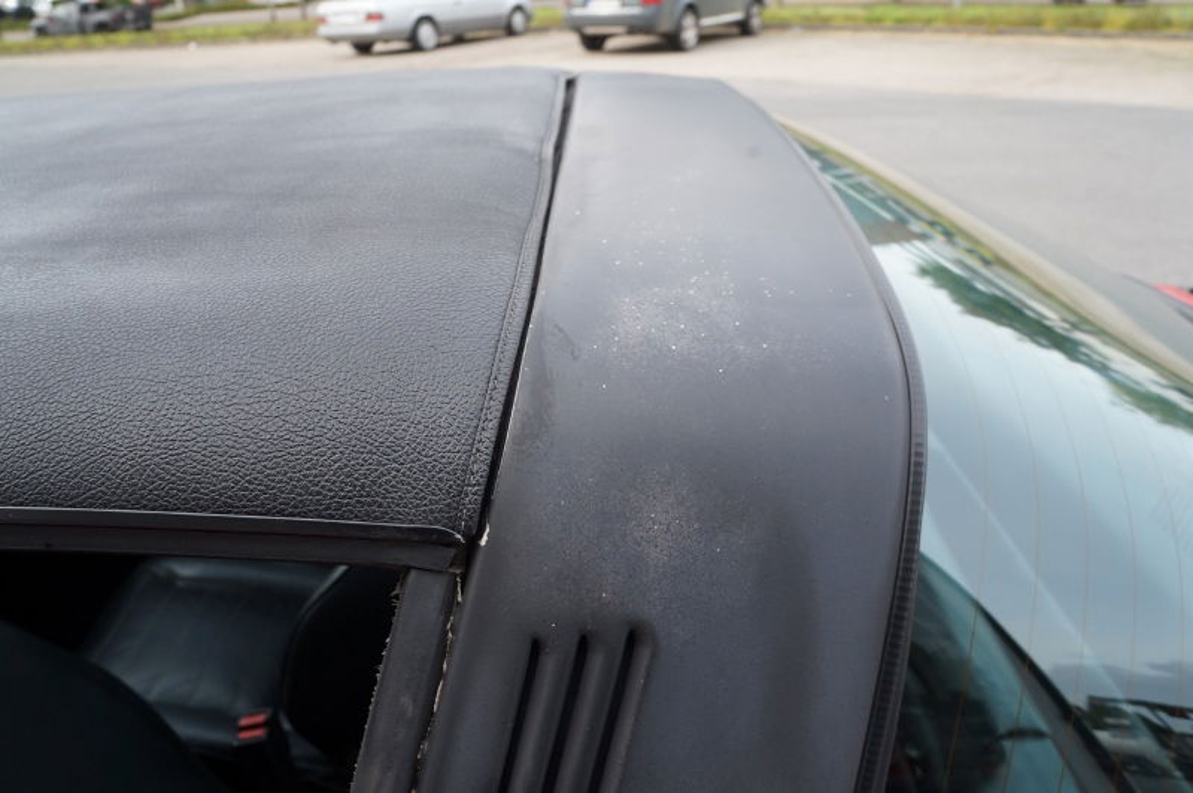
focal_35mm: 27
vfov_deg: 47.9
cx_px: 596
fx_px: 894
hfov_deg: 67.4
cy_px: 396
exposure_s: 1/125
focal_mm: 18
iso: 200
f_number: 5.6
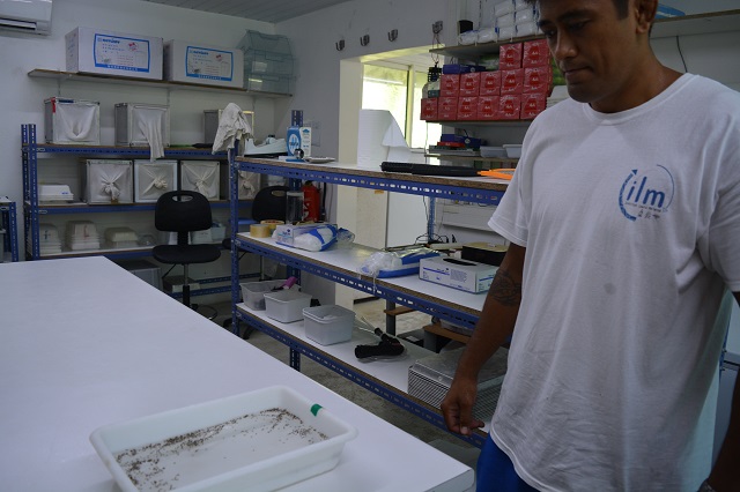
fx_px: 555
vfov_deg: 47.9
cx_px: 370
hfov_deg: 67.4
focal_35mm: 27
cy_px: 246
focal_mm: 18
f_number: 4
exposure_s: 1/60
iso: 400
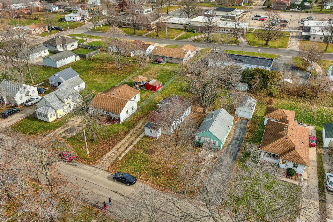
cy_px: 111
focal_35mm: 29
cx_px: 166
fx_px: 268
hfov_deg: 63.7
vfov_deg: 45.0
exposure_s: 1/402
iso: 105
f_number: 2.8
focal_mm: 10.6
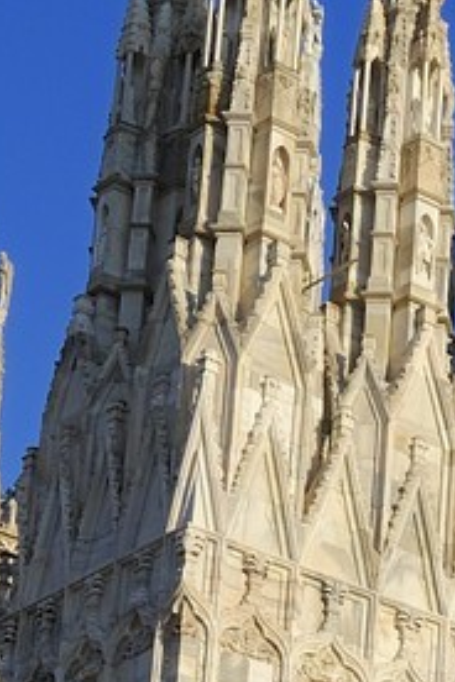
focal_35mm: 168
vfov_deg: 11.8
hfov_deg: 7.6
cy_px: 986
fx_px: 3185
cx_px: 1125
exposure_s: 1/250
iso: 200
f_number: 10
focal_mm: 29
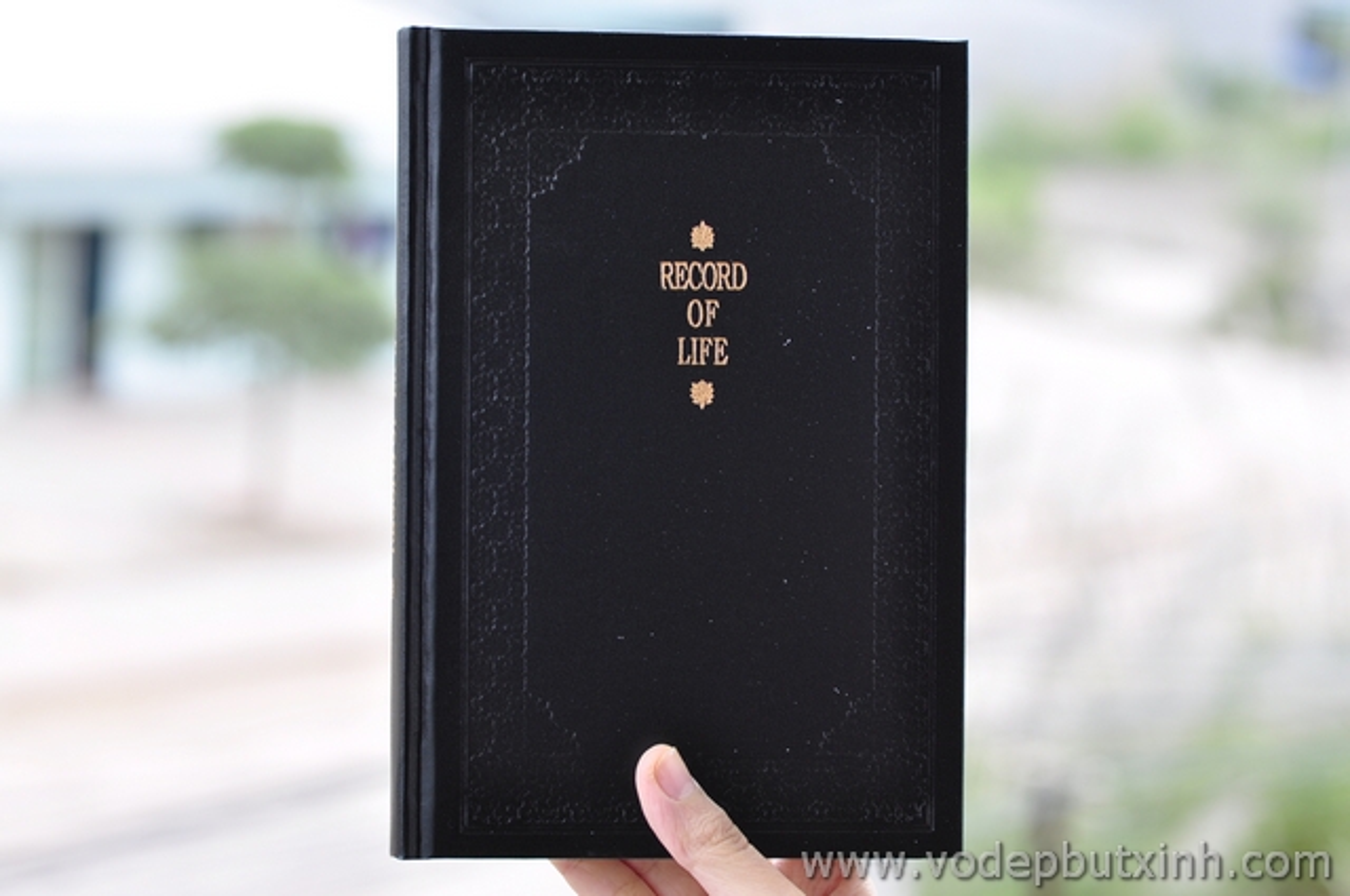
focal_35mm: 75
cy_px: 448
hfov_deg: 27.0
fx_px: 2809
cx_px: 675
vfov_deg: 18.1
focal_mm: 50
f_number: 4
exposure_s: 1/100
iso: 200
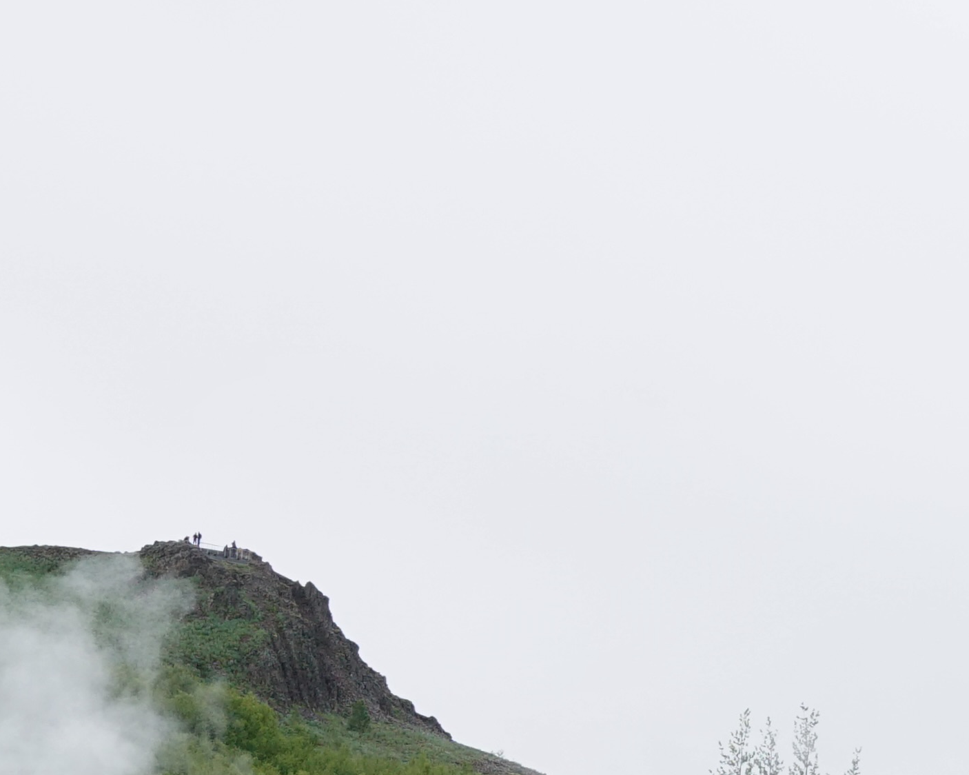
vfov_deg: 8.9
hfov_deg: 10.8
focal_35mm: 174
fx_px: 4989
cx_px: 1246
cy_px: 513
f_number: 5.6
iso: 400
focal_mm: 35
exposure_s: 1/800
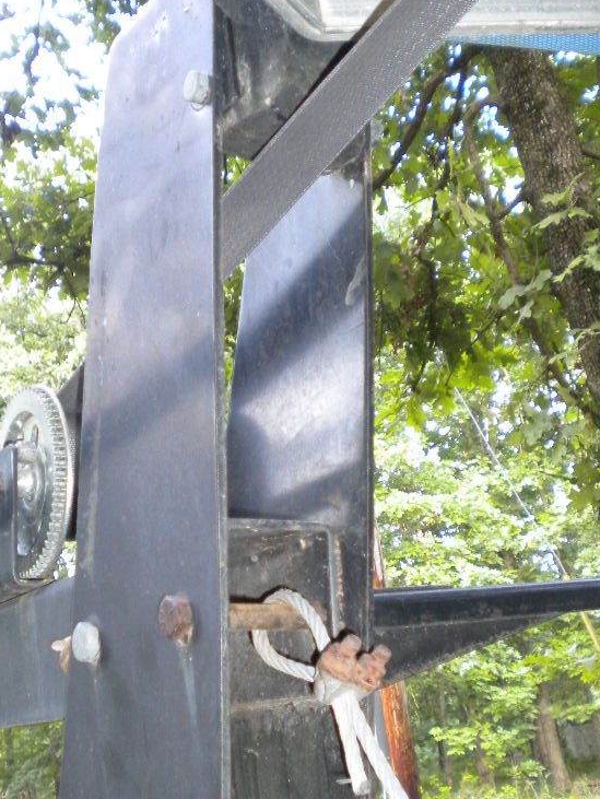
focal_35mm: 49
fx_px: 1131
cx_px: 270
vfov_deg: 38.6
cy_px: 502
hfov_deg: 29.7
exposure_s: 1/60
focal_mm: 6.3
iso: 283
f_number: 3.1
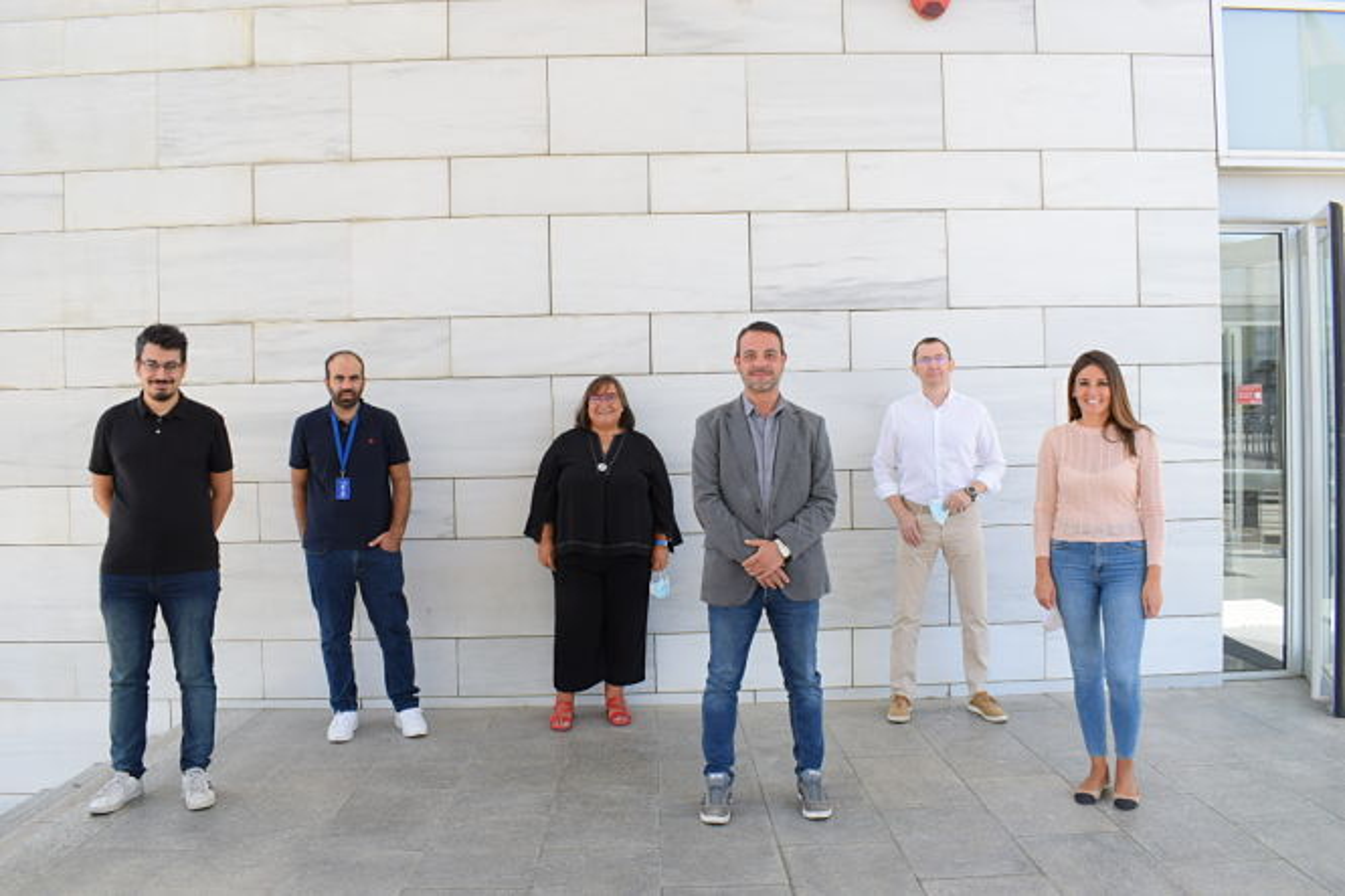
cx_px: 672
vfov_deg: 47.9
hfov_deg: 67.4
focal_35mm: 27
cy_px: 448
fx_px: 1008
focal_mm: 18
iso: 400
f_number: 7.1
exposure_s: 1/200
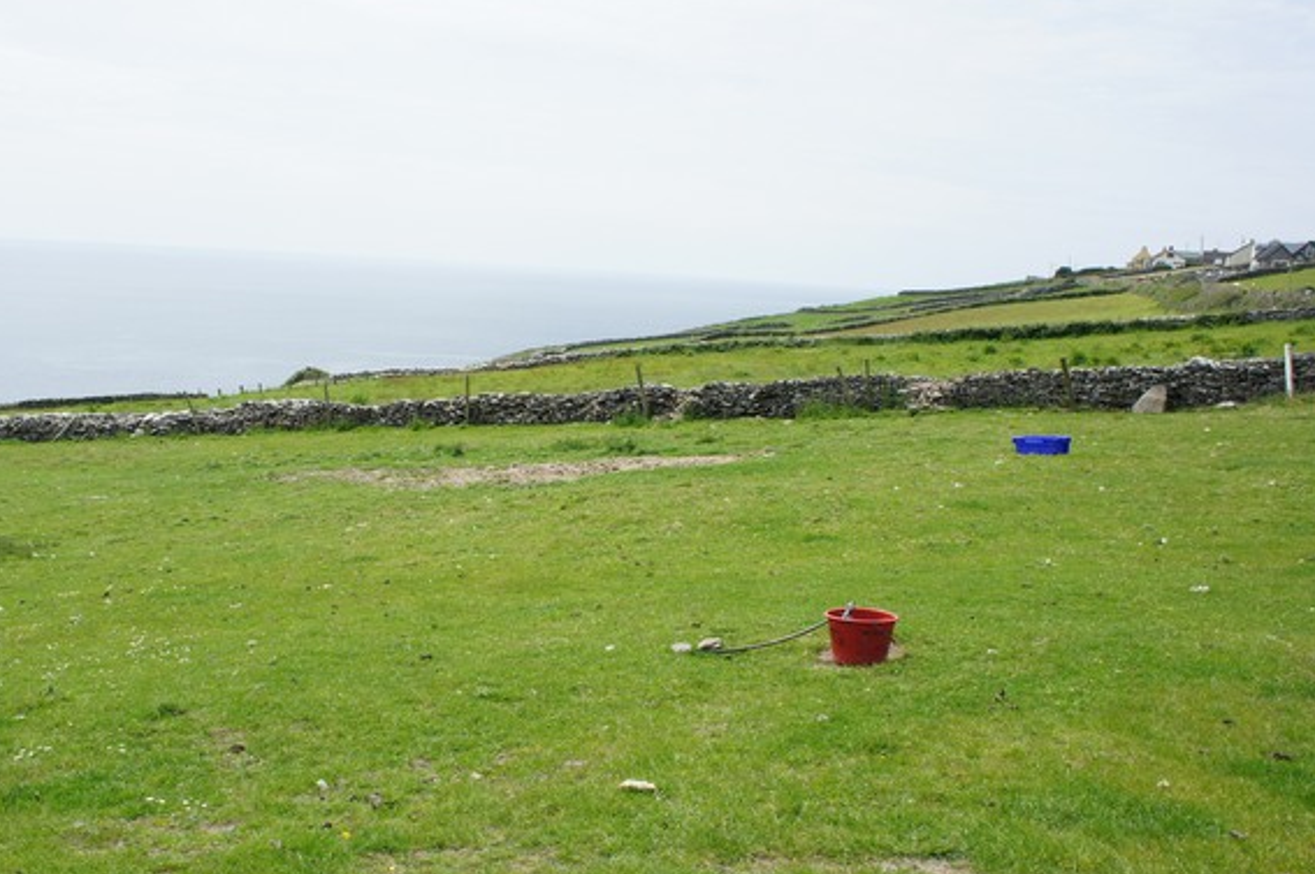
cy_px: 461
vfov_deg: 37.2
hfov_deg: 53.6
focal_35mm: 36
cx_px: 580
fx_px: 1298
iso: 200
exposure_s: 1/250
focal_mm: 21
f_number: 11
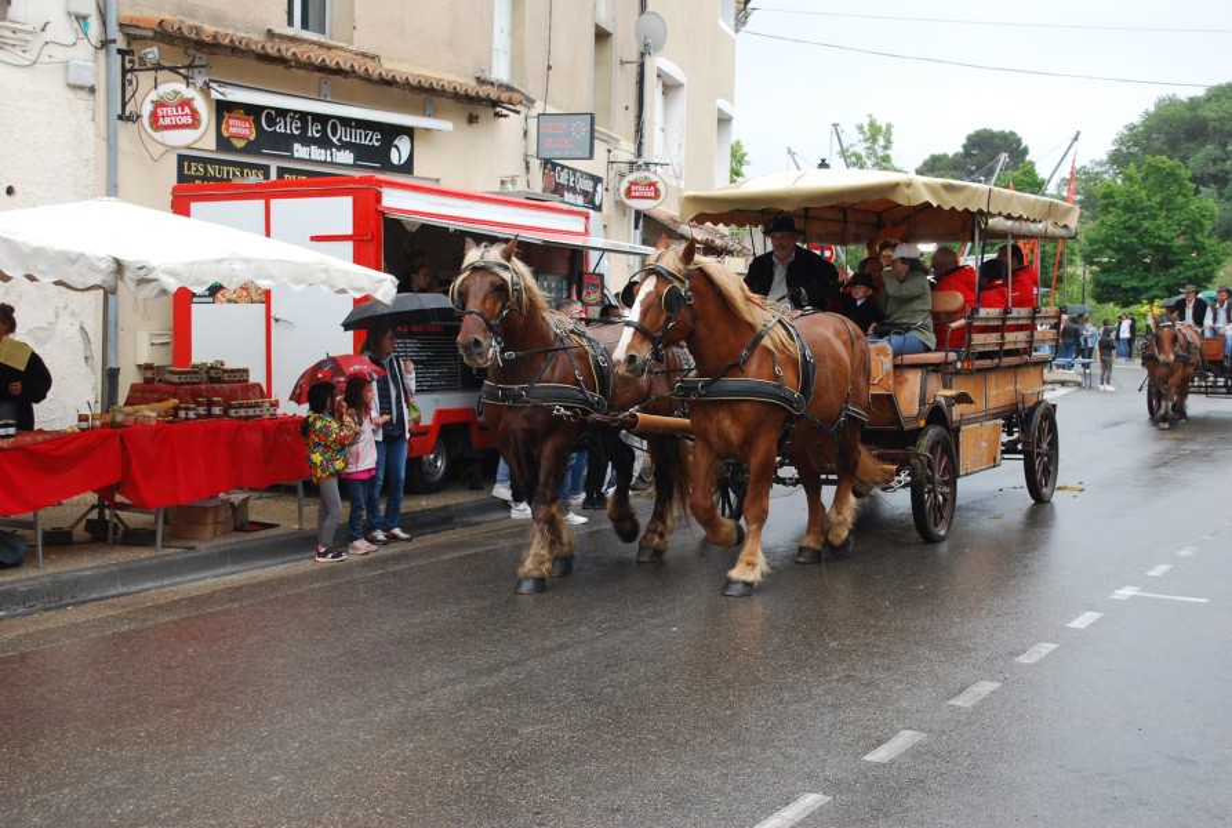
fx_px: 1647
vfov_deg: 28.2
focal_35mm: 48
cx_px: 616
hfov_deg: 41.0
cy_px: 414
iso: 160
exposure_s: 1/125
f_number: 5.6
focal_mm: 32
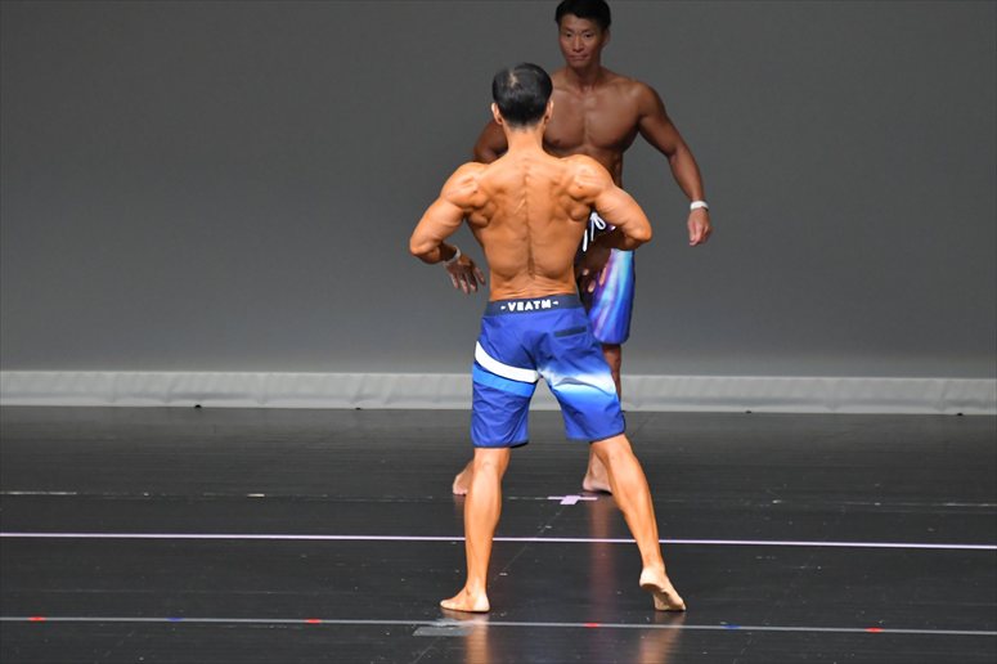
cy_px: 332
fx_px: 9550
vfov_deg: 4.0
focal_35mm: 345
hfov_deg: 6.0
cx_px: 498
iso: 5000
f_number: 5.6
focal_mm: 230
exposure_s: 1/400
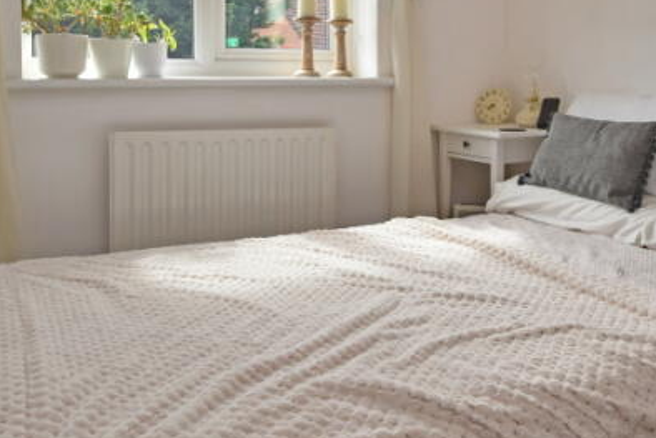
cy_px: 97
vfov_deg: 33.4
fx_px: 711
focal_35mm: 39
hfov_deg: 48.5
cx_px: 448
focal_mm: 10
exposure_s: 1/200
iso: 140
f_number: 5
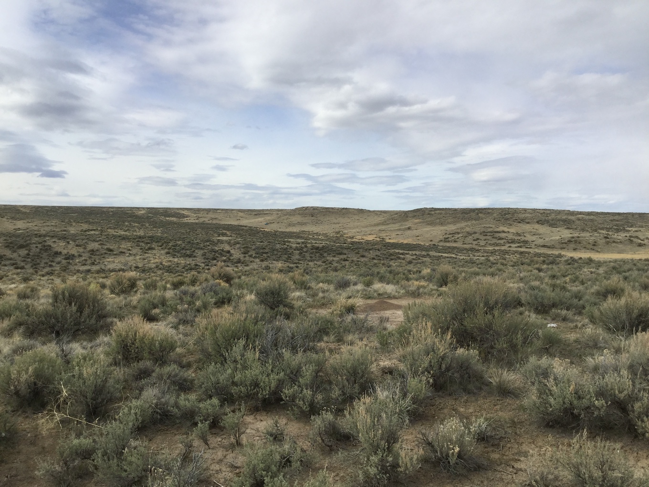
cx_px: 324
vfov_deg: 45.4
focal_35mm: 31
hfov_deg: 58.4
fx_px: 581
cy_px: 244
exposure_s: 1/1567
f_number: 2.4
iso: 25
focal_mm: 3.3
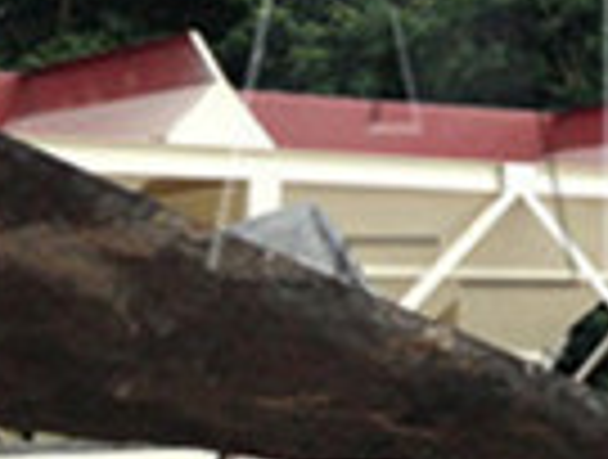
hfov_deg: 11.5
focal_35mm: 156
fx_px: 2747
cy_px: 72
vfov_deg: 9.5
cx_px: 1157
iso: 50
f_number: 2.4
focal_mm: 4.13
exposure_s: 1/1022
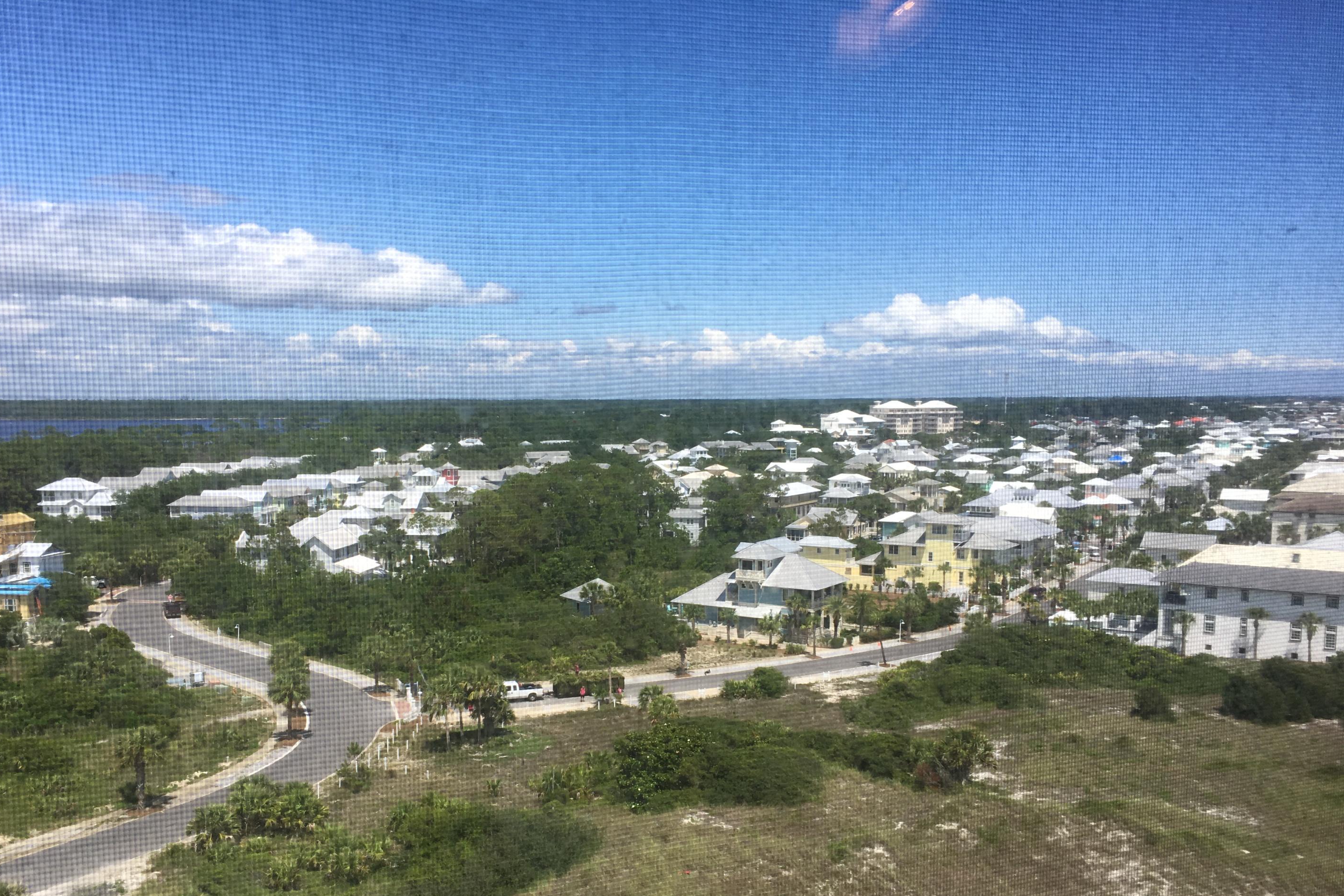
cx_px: 632
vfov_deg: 40.9
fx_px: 1195
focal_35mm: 32
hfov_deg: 58.7
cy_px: 531
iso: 25
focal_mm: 4.15
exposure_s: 1/444
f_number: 2.2
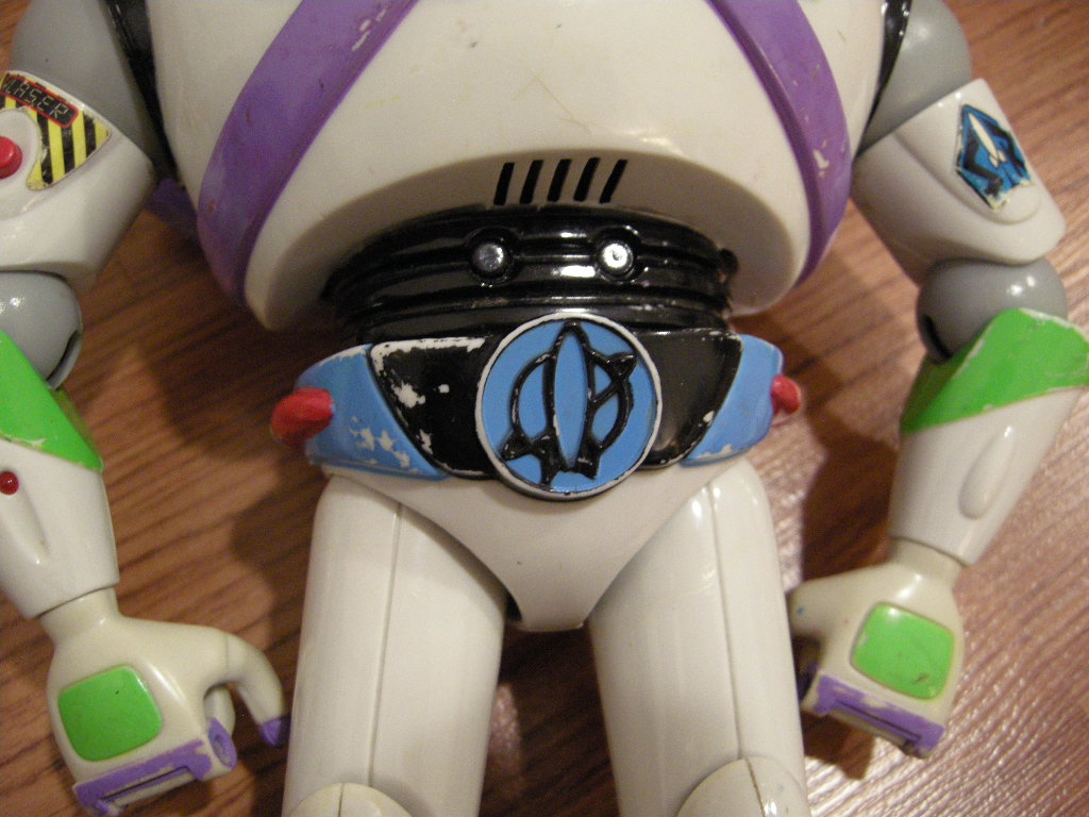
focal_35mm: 35
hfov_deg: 52.6
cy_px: 408
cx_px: 544
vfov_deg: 40.7
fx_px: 1101
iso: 472
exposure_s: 1/8
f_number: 2.7
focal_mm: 7.5
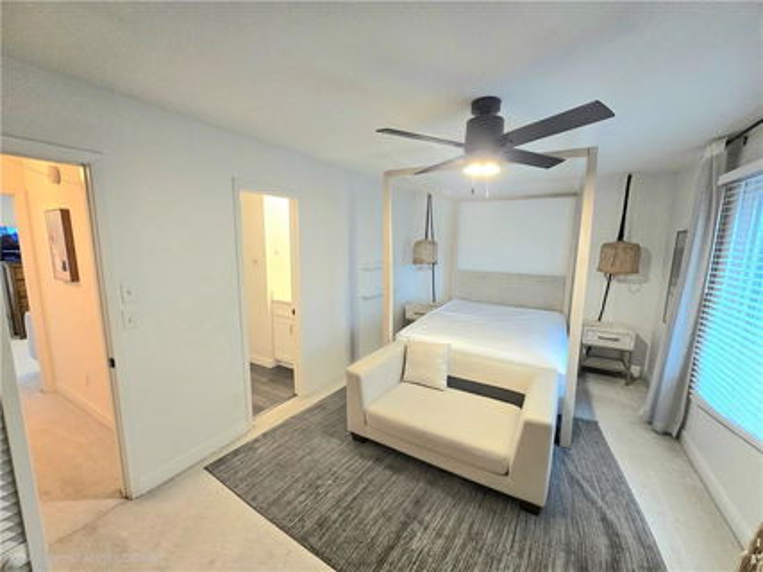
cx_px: 382
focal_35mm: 13
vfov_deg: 89.9
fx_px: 286
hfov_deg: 106.2
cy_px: 286
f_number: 2.2
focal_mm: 2.2
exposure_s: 1/60.2
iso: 400
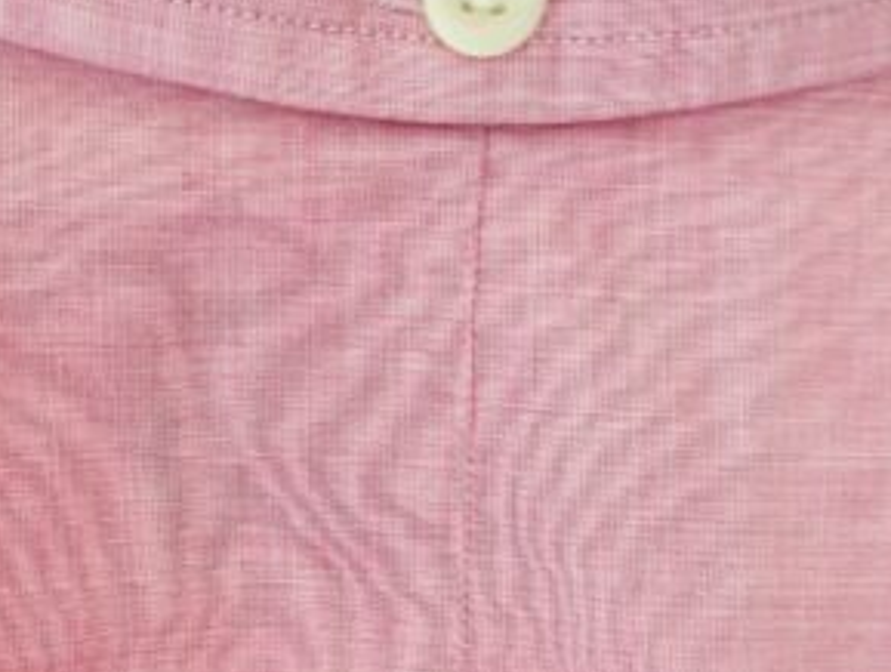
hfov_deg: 40.8
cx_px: 330
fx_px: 1186
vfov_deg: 30.6
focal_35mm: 46
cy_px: 572
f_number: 1.7
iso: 200
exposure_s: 1/12
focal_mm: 4.2
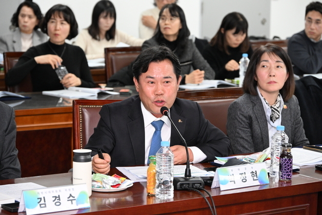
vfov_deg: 11.0
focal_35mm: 125
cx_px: 161
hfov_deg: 16.4
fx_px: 1117
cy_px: 108
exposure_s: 1/200
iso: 6400
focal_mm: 125
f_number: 6.3
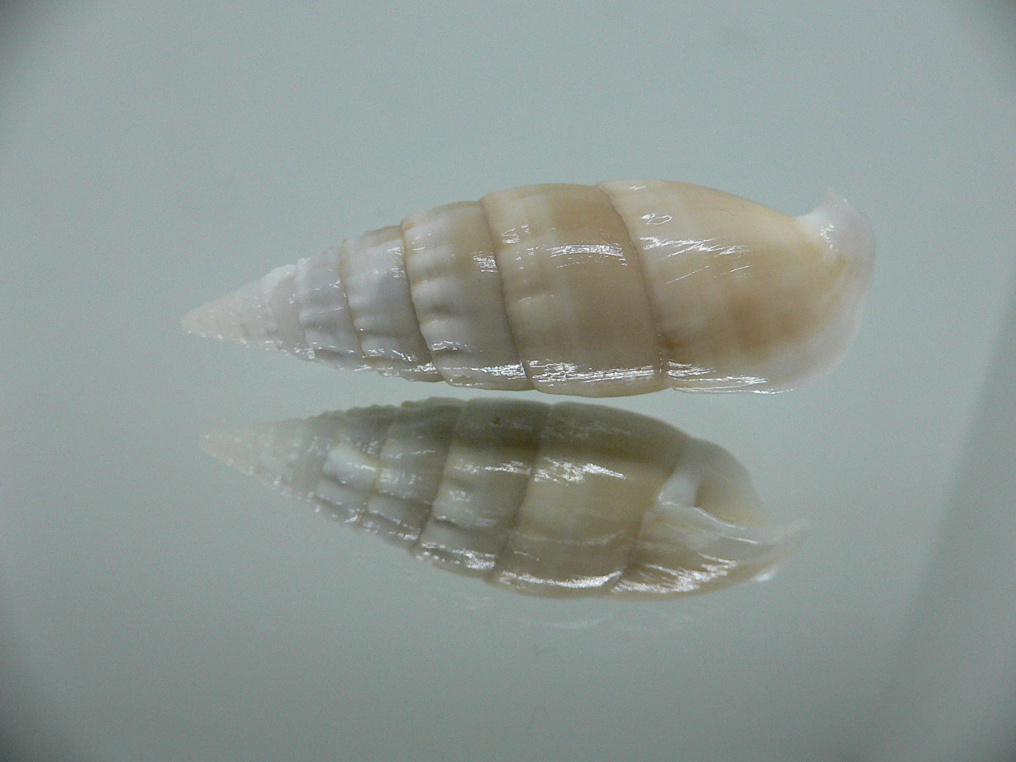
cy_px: 381
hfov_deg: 52.6
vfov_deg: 40.7
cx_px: 508
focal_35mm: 35
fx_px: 1027
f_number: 2.8
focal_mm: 4.6
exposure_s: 1/60
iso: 200
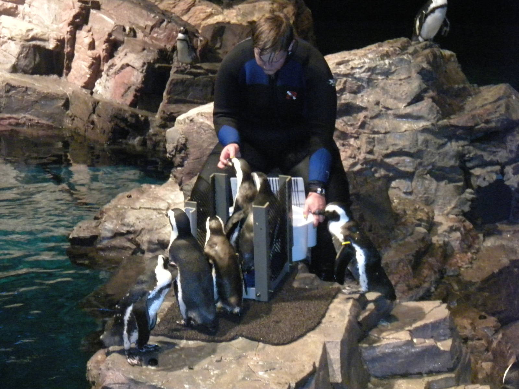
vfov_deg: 17.4
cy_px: 194
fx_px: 1274
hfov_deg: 23.0
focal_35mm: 85
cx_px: 260
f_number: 5.1
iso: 800
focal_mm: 15
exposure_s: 1/30
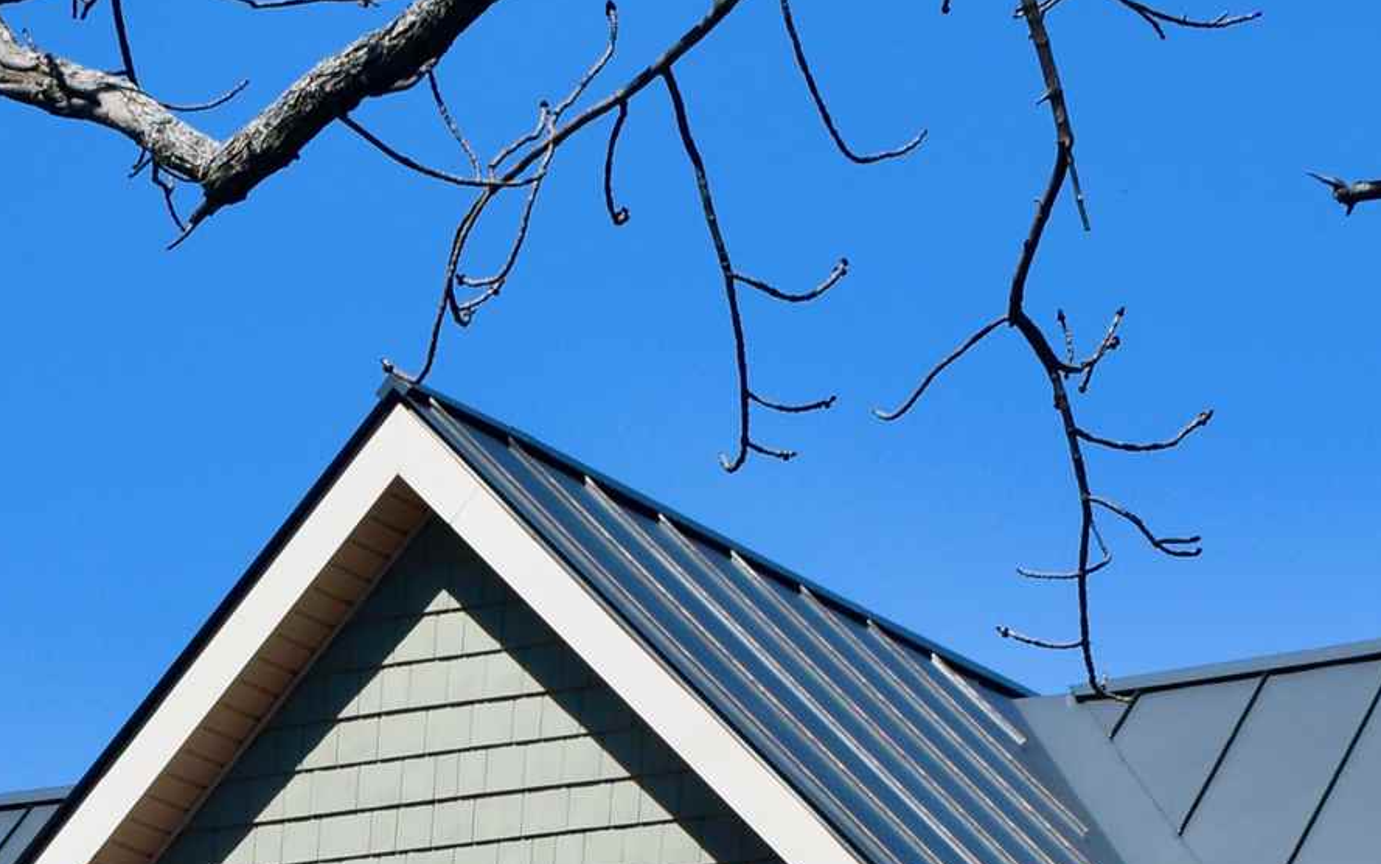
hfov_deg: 12.3
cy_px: 1532
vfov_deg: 7.5
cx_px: 308
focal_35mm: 169
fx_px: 6362
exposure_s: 1/400
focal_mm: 32
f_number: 10
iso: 200
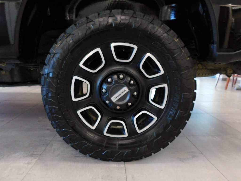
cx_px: 120
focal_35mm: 23
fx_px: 160
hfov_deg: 73.9
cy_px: 90
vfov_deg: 58.9
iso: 400
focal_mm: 4
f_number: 3
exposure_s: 1/20
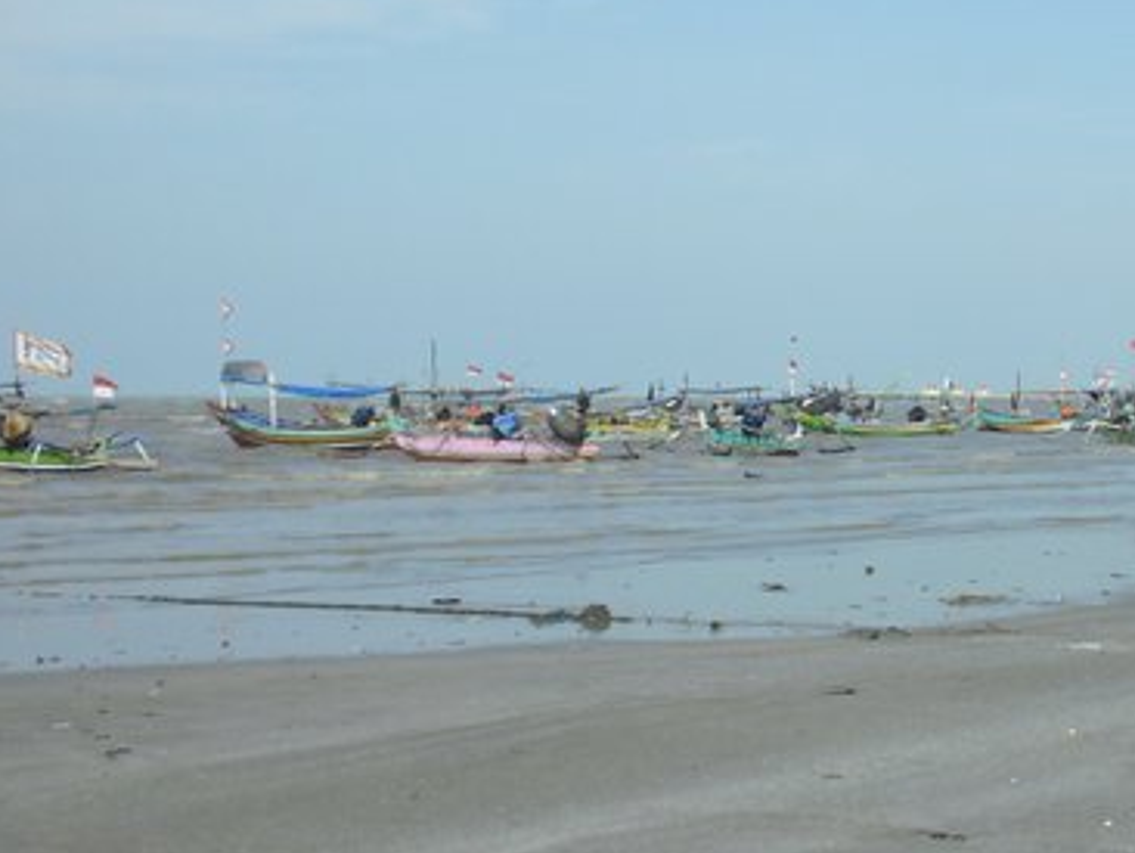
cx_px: 1061
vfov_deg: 17.7
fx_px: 2723
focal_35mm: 83
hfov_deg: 22.8
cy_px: 270
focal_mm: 6.2
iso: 100
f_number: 8
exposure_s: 1/320
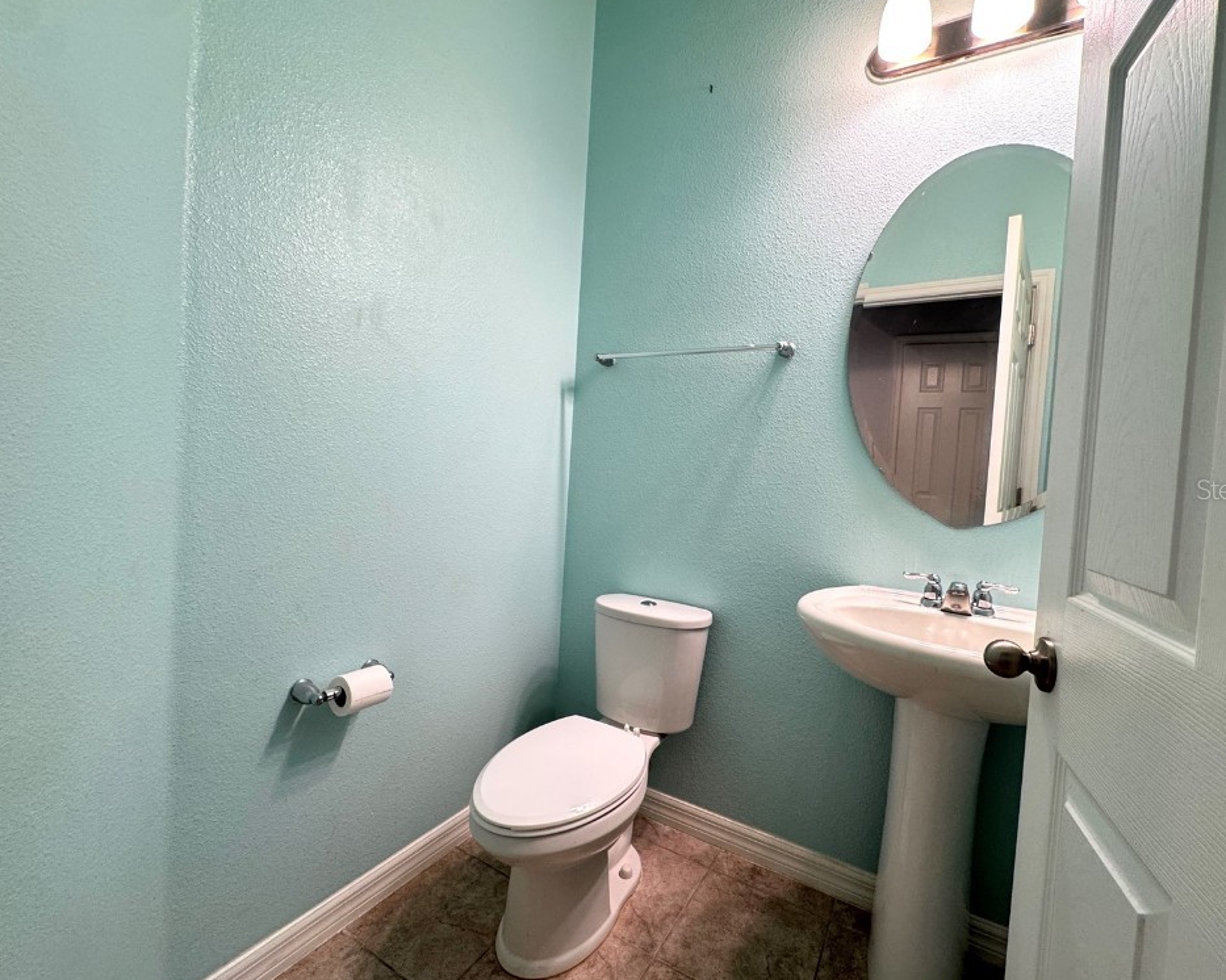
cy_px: 489
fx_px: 544
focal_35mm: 15
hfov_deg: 96.7
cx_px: 648
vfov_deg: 84.0
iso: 160
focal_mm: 2.22
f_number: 2.2
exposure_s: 1/60
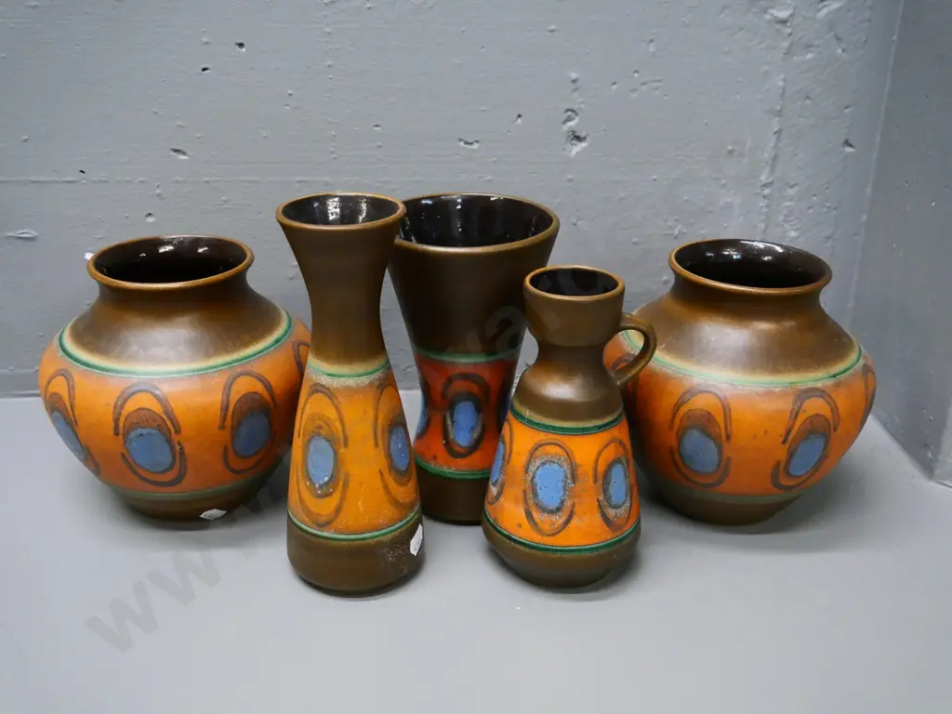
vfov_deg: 39.7
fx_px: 990
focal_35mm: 36
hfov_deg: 51.4
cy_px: 357
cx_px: 476
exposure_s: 1/160
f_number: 5
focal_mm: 18
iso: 3200
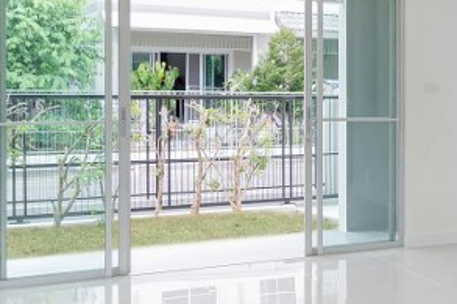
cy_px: 84
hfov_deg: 23.8
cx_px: 657
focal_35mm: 70
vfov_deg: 19.3
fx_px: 888
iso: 100
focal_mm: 16
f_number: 5.6
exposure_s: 1/400
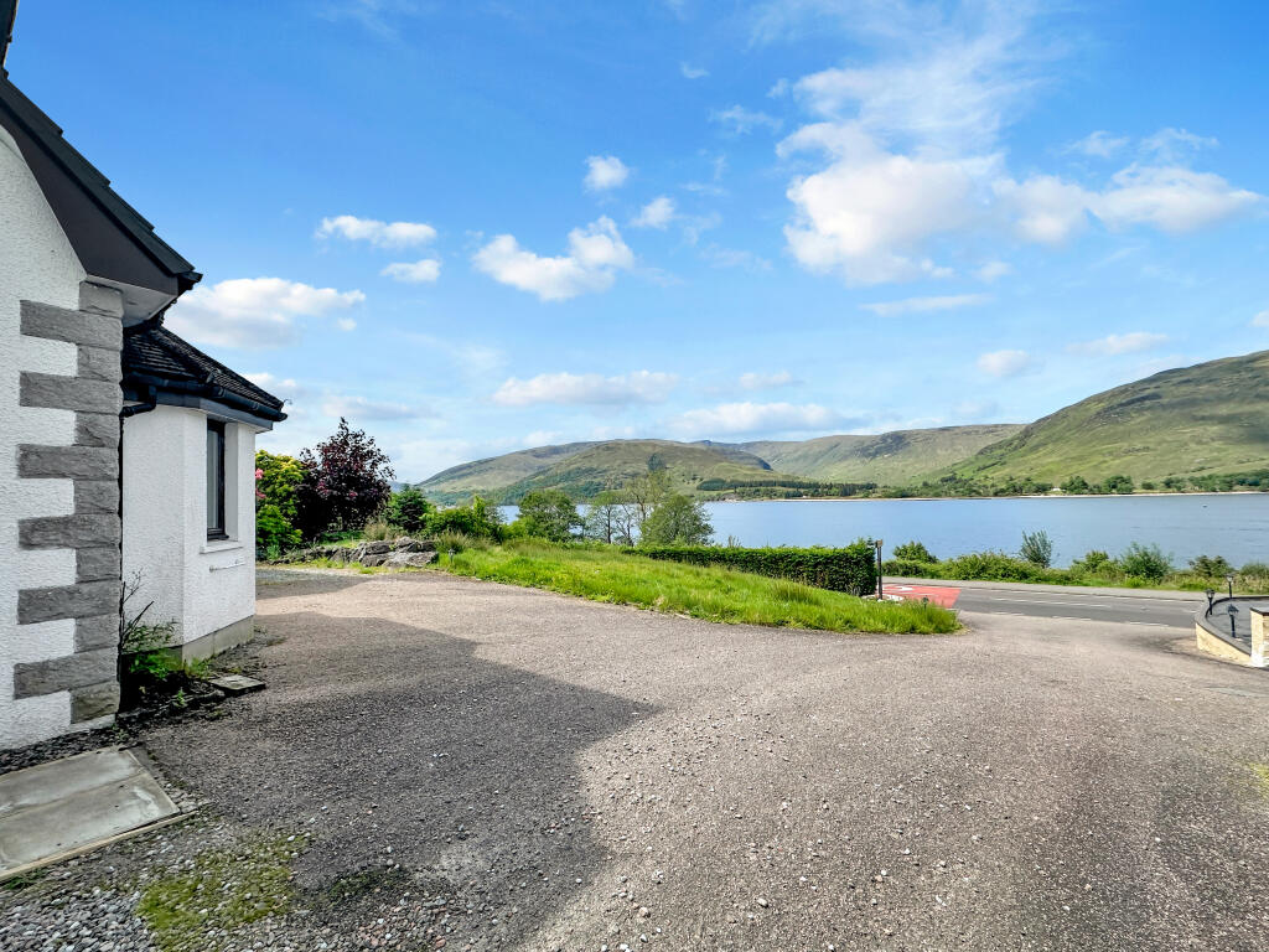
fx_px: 513
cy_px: 476
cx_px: 634
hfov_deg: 102.1
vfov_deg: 85.7
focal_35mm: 14
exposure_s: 1/3731
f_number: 2.2
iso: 50
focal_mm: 2.22
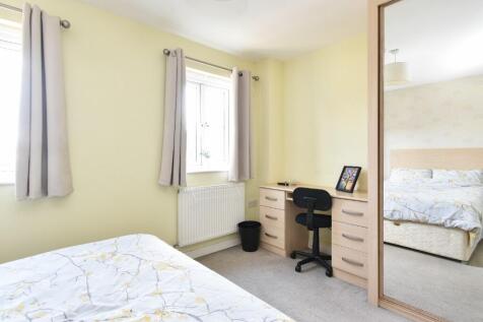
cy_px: 161
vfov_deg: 69.6
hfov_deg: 92.5
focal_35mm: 17
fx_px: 231
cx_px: 242
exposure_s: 1/2.5
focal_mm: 11.5
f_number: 9
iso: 200
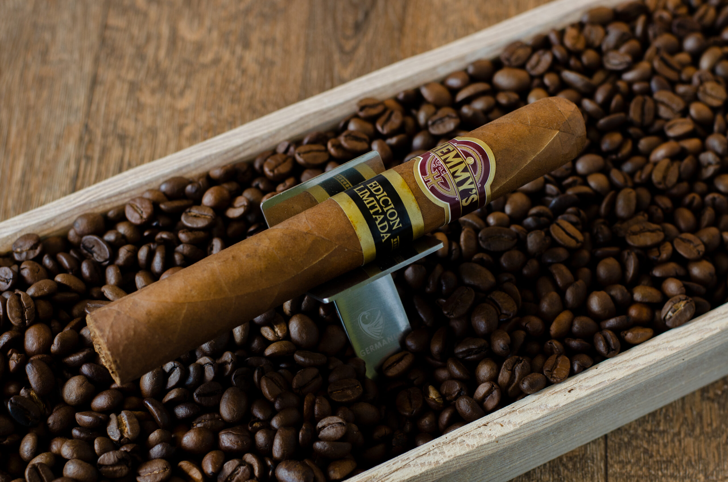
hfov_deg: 27.0
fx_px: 1514
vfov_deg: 18.1
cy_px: 241
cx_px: 364
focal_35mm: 75
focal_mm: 50
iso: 400
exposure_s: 1/50
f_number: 4.5
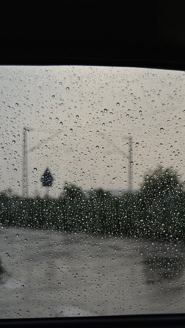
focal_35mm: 52
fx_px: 453
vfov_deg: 39.9
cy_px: 164
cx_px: 219
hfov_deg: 21.5
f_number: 3.5
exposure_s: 1/640
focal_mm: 22
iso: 250
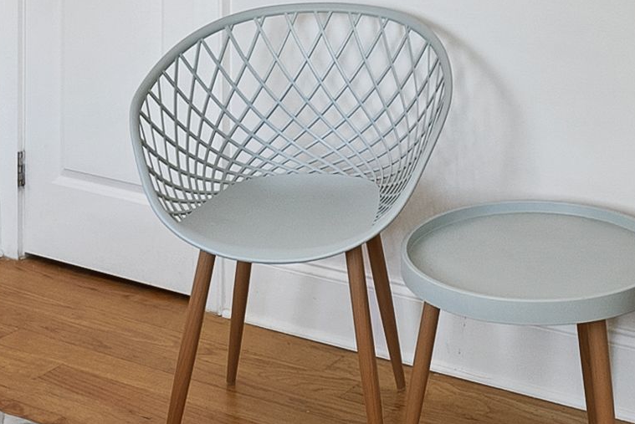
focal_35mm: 67
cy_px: -197
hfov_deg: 29.6
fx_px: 1182
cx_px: 480
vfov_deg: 18.3
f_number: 7.1
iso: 400
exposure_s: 1/4
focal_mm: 12
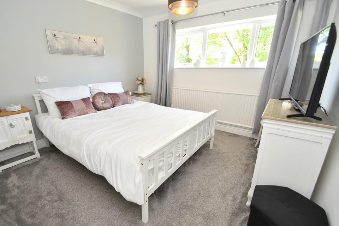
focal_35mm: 16
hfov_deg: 96.6
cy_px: 117
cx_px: 159
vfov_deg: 73.7
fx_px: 151
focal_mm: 10
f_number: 5
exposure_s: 1/100
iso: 800
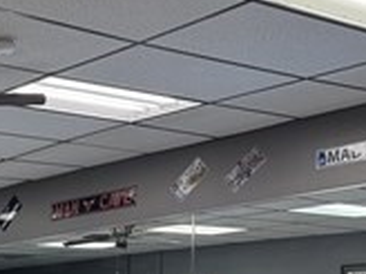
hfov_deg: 19.2
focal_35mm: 88
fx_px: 930
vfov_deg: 15.7
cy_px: 381
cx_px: -201
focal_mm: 6.86
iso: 125
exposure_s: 1/128
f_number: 1.78
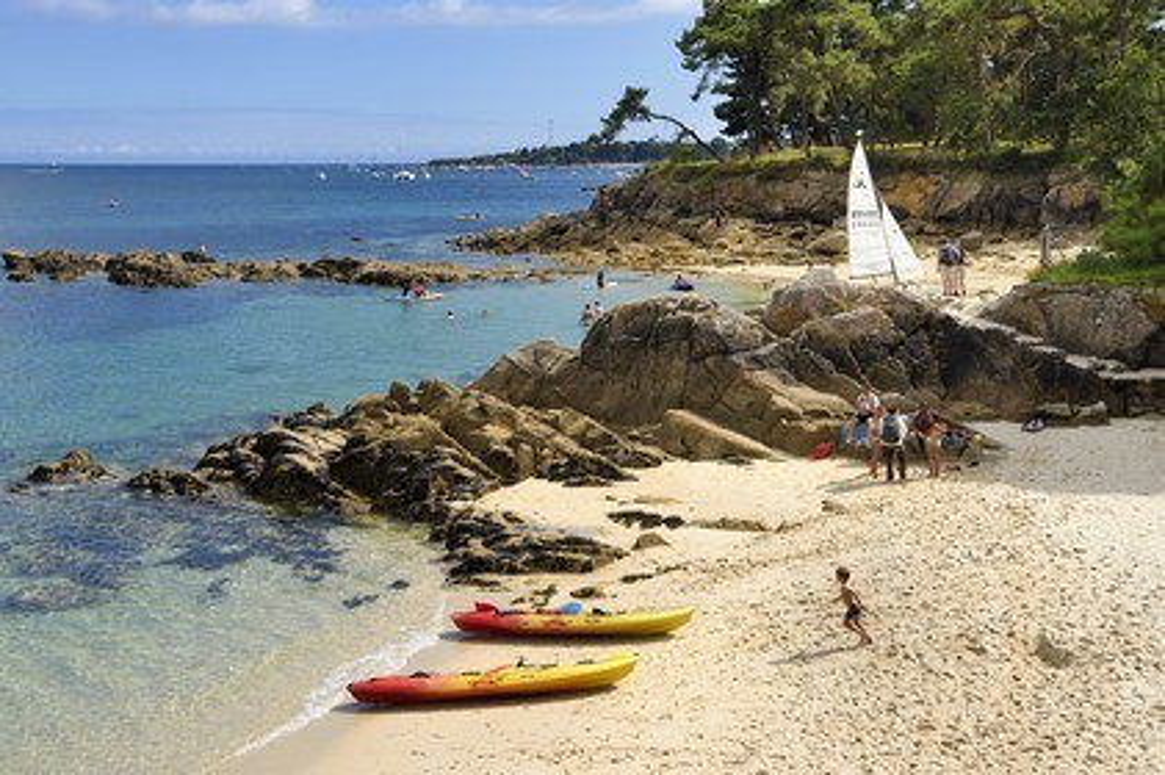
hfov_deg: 41.1
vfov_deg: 28.0
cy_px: 388
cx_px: 582
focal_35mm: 48
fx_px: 1552
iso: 200
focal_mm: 48
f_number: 10
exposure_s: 1/500
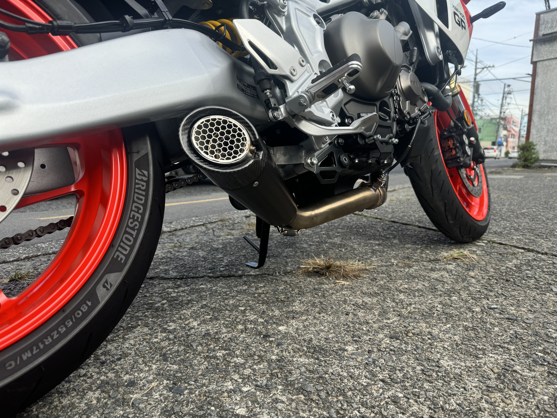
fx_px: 386
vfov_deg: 56.8
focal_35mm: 24
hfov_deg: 71.6
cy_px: 209
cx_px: 278
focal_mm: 6.76
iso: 80
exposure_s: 1/1285
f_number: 1.78
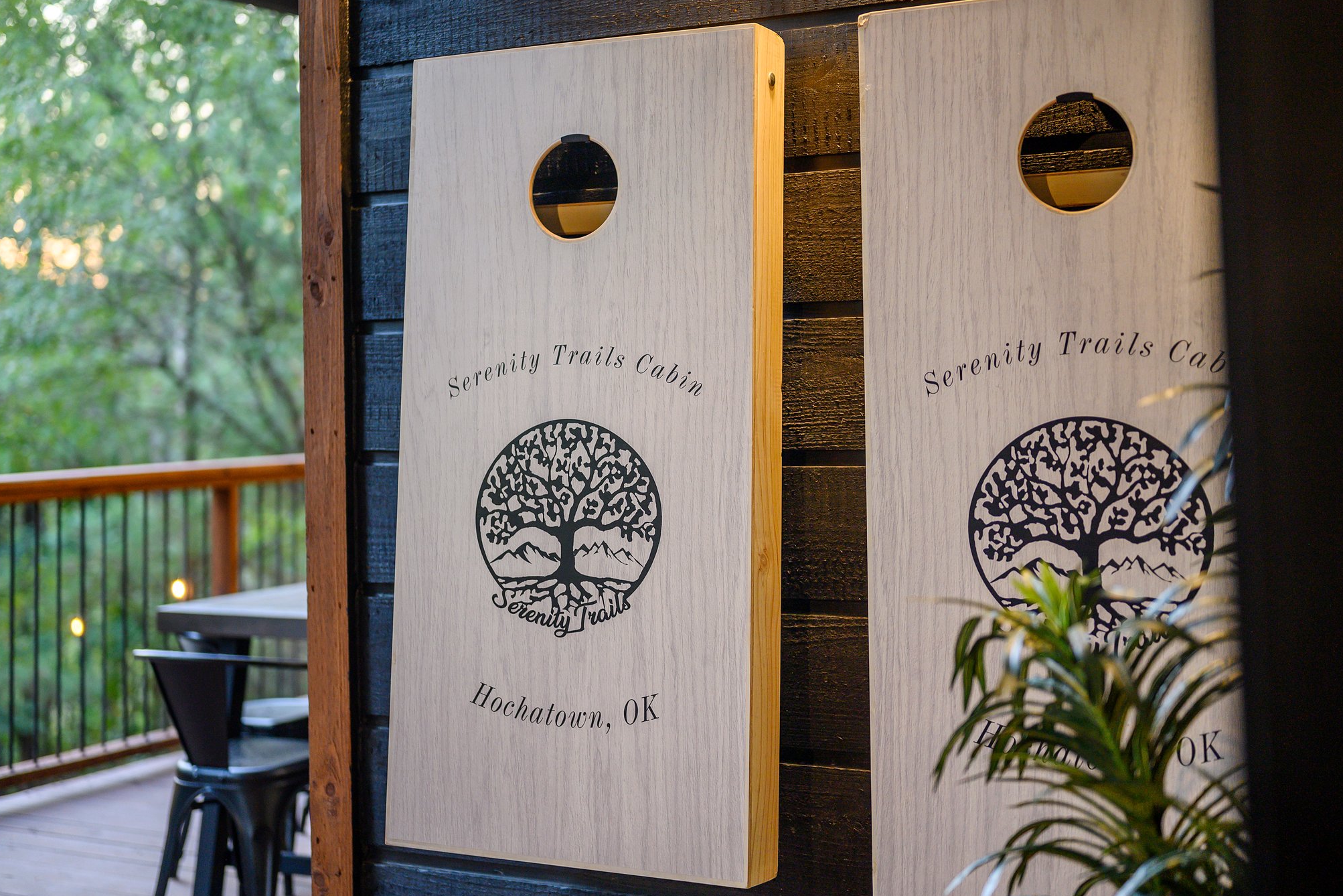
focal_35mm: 51
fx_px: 1903
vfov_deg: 26.5
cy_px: 455
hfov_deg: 38.9
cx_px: 665
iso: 200
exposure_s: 1/80
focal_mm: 50
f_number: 1.8
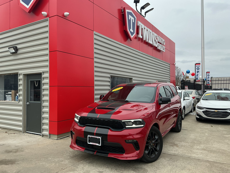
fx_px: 193
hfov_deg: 61.7
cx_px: 115
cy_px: 86
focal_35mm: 29
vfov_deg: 48.2
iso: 25
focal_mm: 3
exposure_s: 1/804
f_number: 1.8
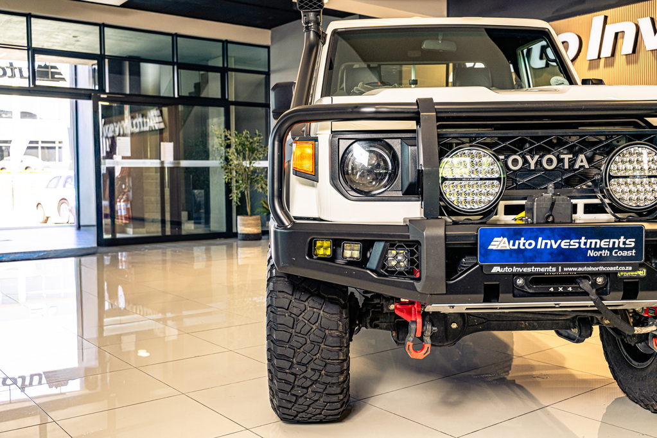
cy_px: 219
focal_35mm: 37
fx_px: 675
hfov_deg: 51.9
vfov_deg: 35.9
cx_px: 328
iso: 320
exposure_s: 1/125
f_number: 4
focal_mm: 37
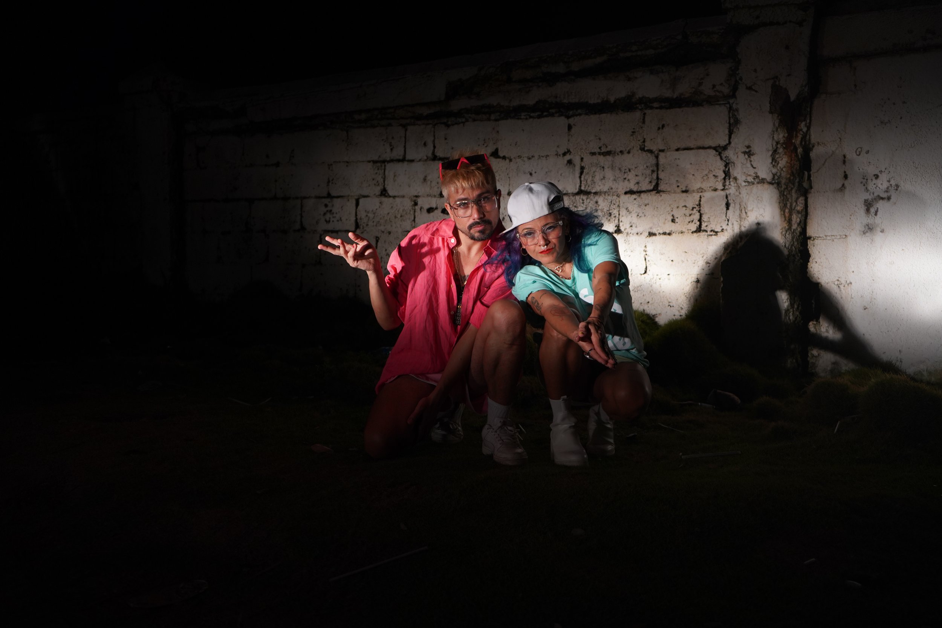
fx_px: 863
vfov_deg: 40.0
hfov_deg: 57.2
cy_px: 314
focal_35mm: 33
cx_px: 471
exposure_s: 1/160
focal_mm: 33
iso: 1000
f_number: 4
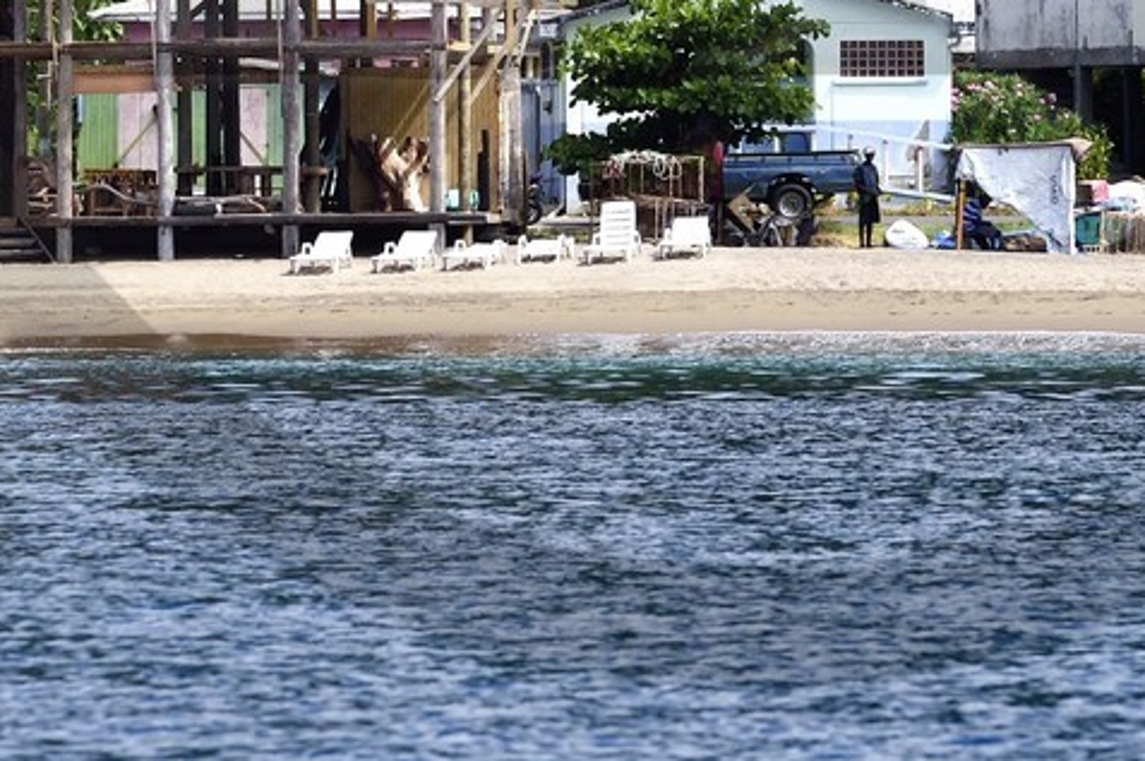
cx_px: 754
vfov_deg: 2.4
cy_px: -314
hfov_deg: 3.6
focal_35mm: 570
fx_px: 18110
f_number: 6.3
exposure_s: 1/640
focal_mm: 170
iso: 200
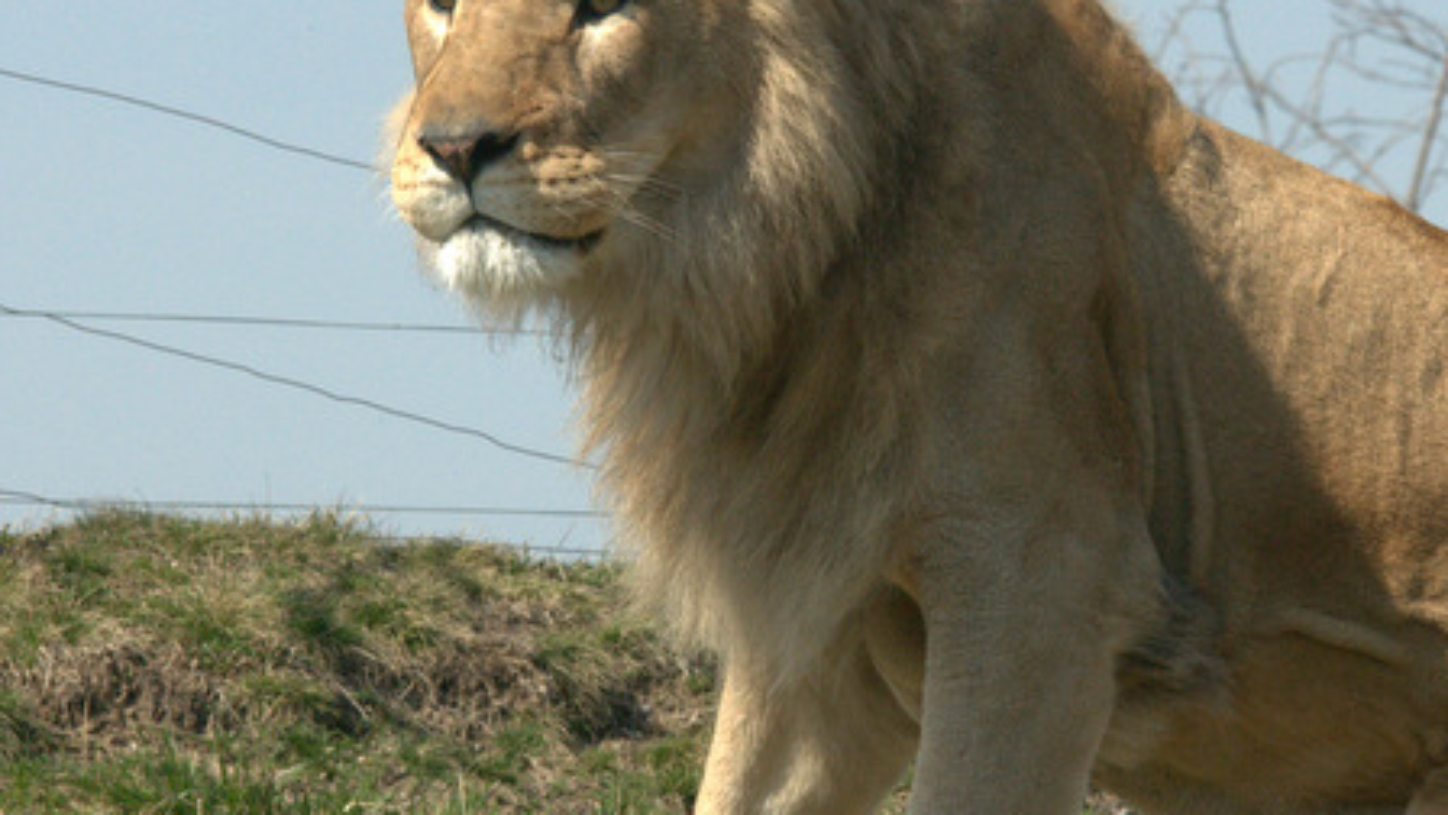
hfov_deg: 4.8
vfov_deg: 2.7
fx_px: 17239
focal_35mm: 449
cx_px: 918
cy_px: 365
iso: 800
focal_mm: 200
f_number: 14
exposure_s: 1/1000
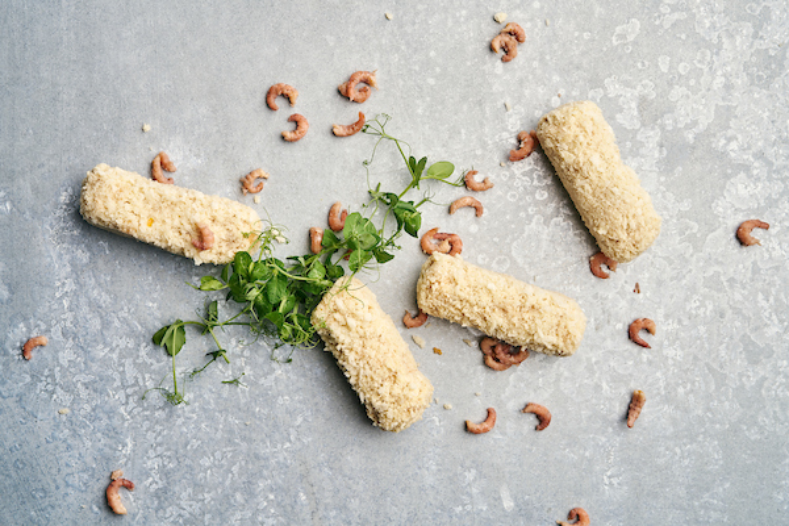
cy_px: 263
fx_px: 1096
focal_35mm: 50
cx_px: 394
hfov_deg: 39.6
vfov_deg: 27.0
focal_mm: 50
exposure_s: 1/125
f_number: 8
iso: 200
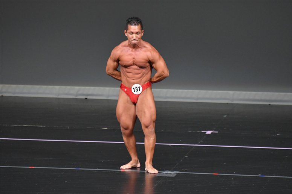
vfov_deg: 3.7
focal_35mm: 375
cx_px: 146
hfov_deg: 5.5
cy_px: 97
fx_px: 3040
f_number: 5.6
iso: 4000
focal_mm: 250
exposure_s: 1/400
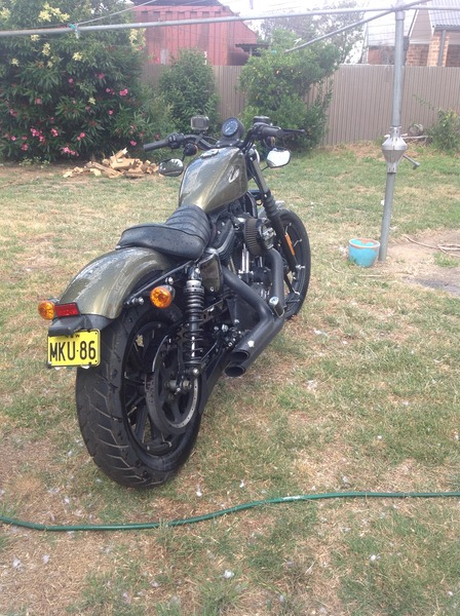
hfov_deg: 40.6
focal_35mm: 35
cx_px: 230
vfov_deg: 52.7
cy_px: 308
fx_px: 622
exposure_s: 1/426
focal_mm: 4.28
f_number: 2.4
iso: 50
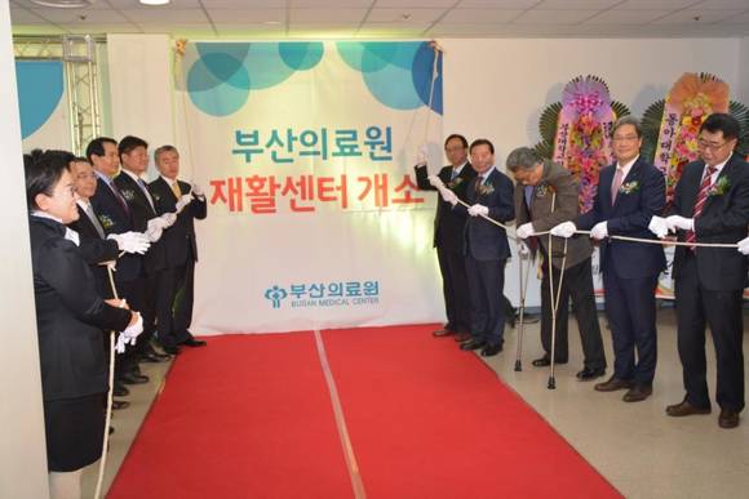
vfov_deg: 35.5
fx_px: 780
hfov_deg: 51.3
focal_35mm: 38
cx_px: 374
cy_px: 250
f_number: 4
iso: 400
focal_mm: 25
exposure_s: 1/100
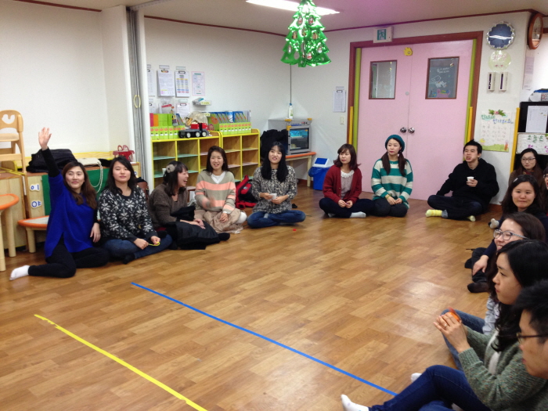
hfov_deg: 55.4
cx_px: 274
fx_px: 522
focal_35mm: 33
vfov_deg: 42.9
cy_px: 206
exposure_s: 1/20
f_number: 2.4
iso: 100
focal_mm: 4.13
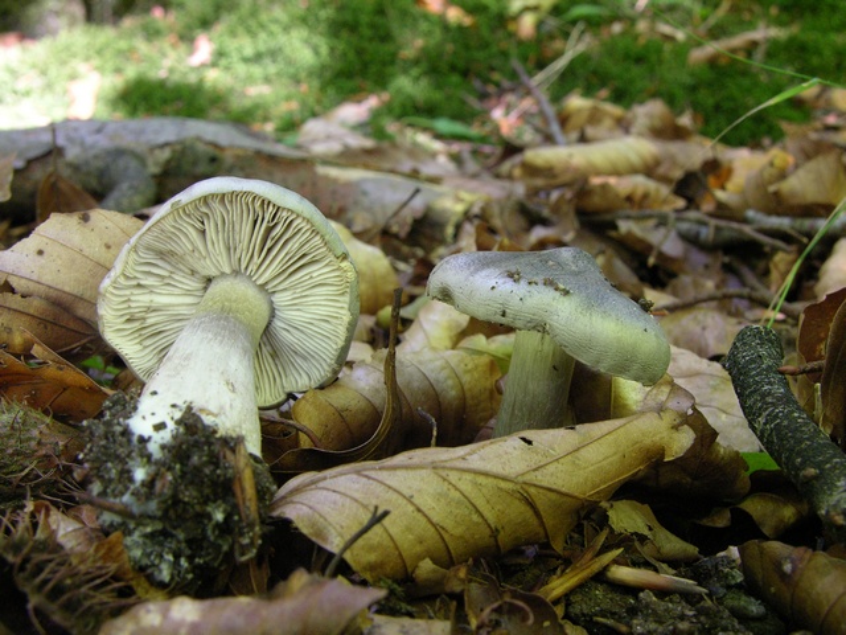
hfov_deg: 35.5
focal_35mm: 54
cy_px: 318
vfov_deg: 27.0
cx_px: 423
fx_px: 1320
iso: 200
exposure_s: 1/4.5
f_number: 7.7
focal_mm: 13.7
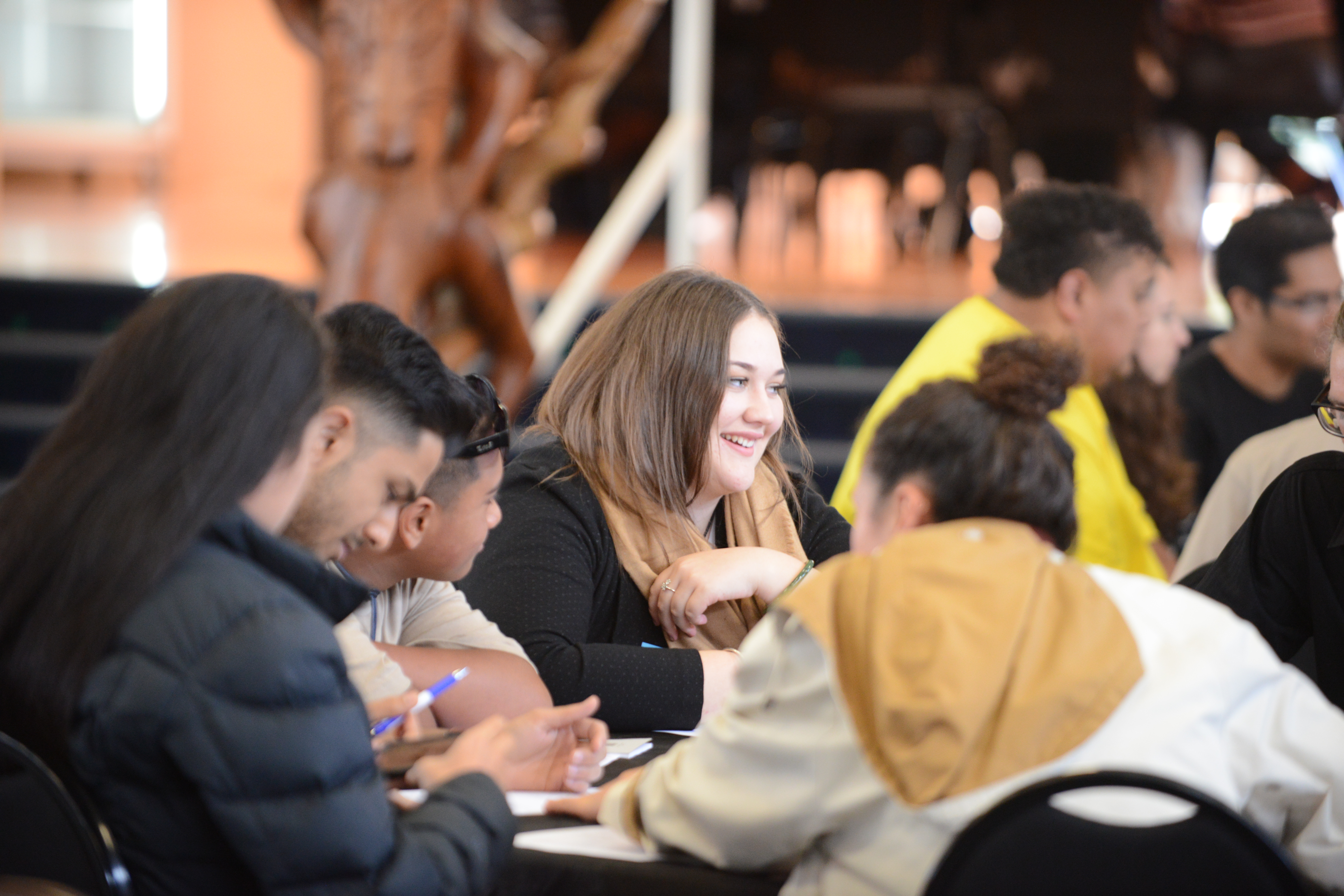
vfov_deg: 6.9
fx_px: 7469
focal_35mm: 200
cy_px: 448
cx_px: 672
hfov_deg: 10.3
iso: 2500
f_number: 3.2
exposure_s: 1/125
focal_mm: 200
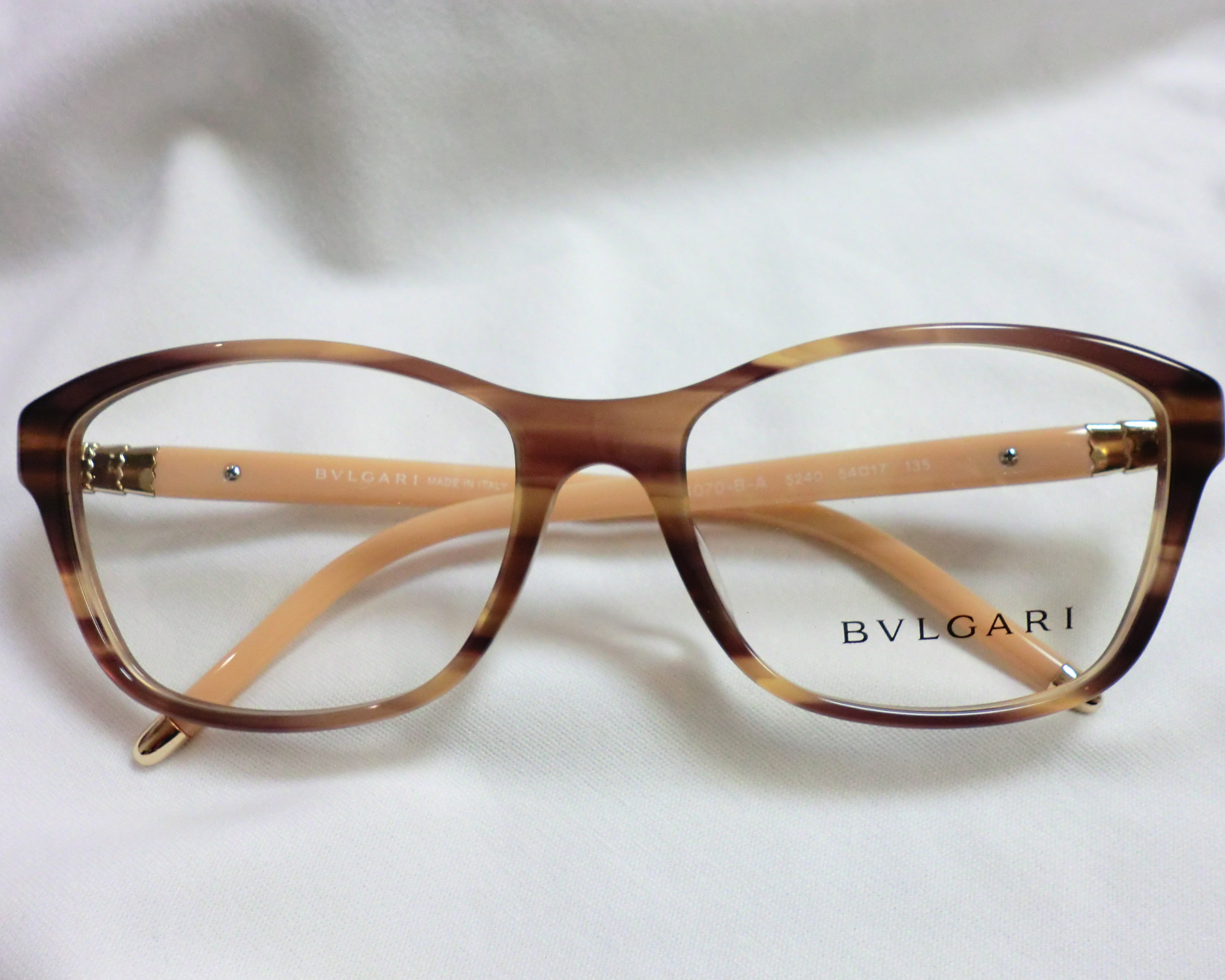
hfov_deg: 52.8
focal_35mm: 34
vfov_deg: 43.4
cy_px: 490
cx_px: 610
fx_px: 1233
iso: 200
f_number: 3.5
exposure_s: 1/60
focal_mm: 5.8
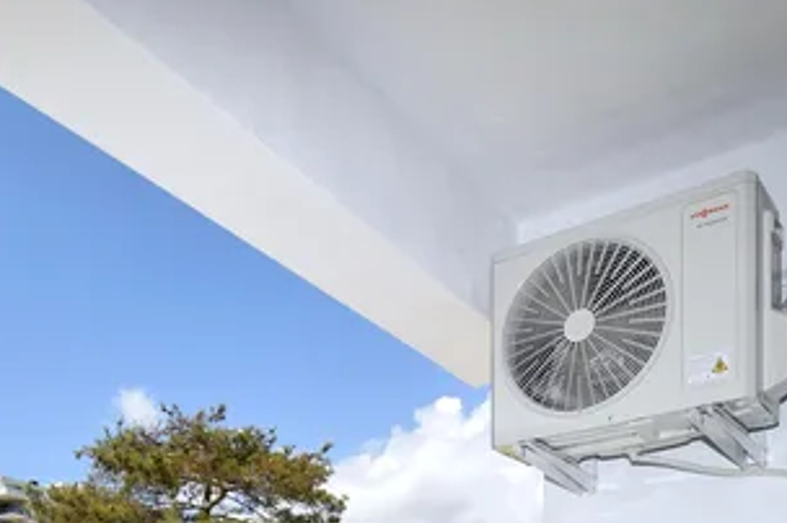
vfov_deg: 26.4
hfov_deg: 45.7
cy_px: 702
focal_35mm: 42
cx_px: 259
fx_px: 917
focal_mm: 10
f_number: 9
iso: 100
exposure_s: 1/200
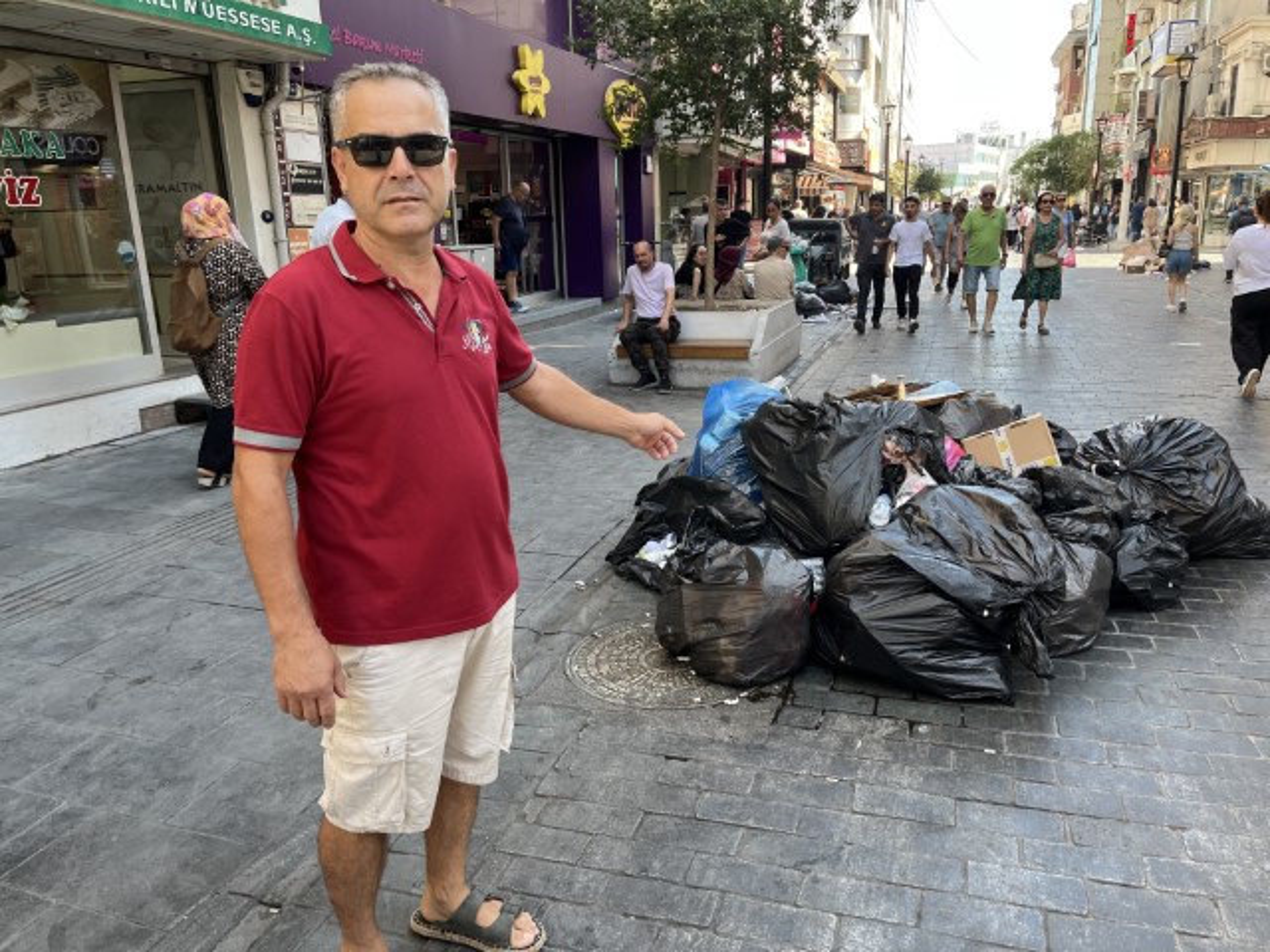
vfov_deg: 53.1
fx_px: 954
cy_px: 476
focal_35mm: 26
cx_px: 635
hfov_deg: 67.3
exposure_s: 1/251
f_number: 1.6
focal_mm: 5.1
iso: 40
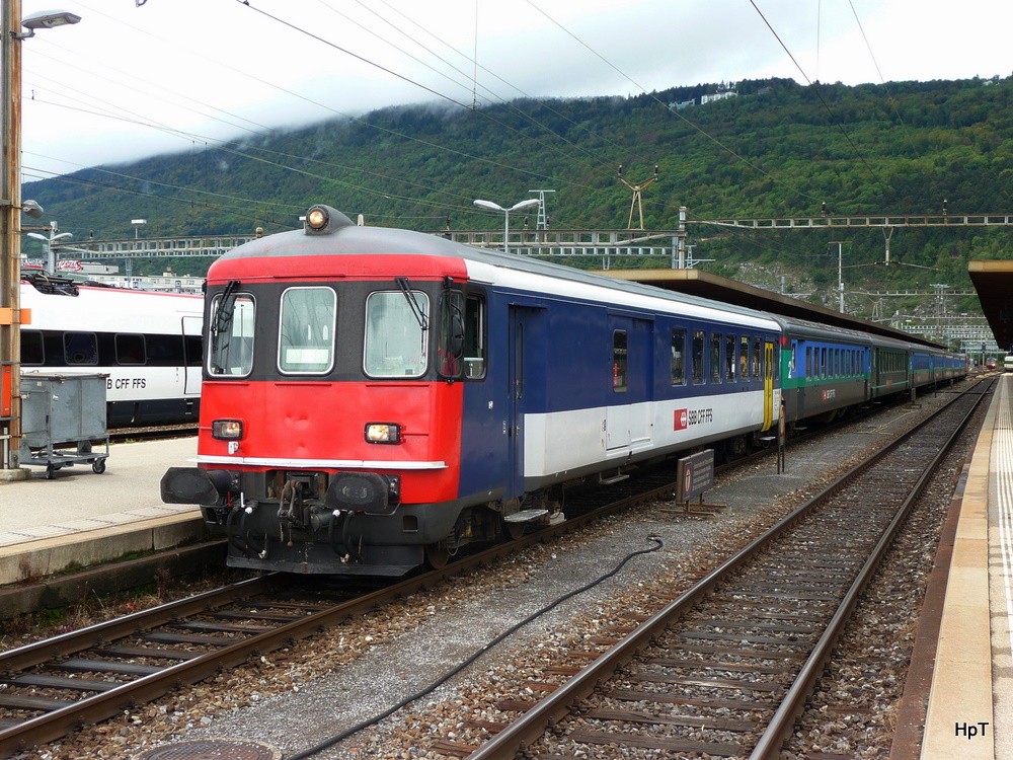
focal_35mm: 48
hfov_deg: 39.7
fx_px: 1405
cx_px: 506
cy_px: 380
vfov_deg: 30.3
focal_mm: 8
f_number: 4.2
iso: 100
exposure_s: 1/125
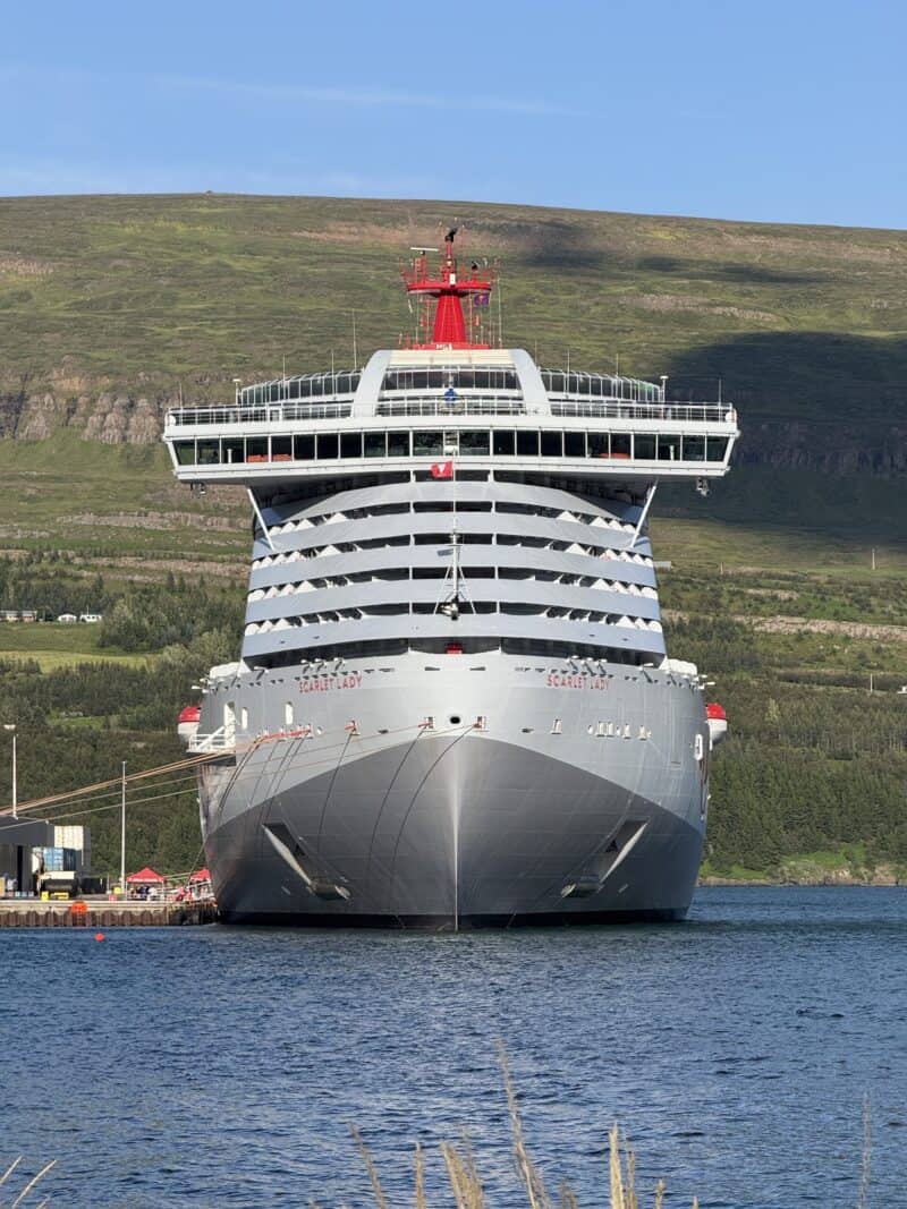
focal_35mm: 120
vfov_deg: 16.4
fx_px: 4193
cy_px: 604
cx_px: 454
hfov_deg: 12.3
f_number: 2.8
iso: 50
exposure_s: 1/1577
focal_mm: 15.66
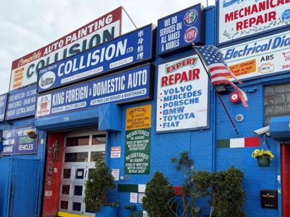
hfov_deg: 52.6
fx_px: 293
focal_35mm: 35
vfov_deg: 40.2
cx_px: 149
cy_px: 145
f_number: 1.78
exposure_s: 1/2525
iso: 100
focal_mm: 6.76
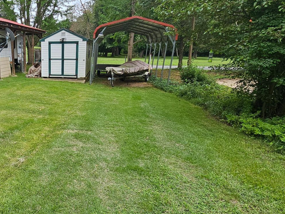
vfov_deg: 51.3
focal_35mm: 27
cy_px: 113
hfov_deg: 58.0
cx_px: 40
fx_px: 222
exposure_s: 1/355
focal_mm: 2.2
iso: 50
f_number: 2.2
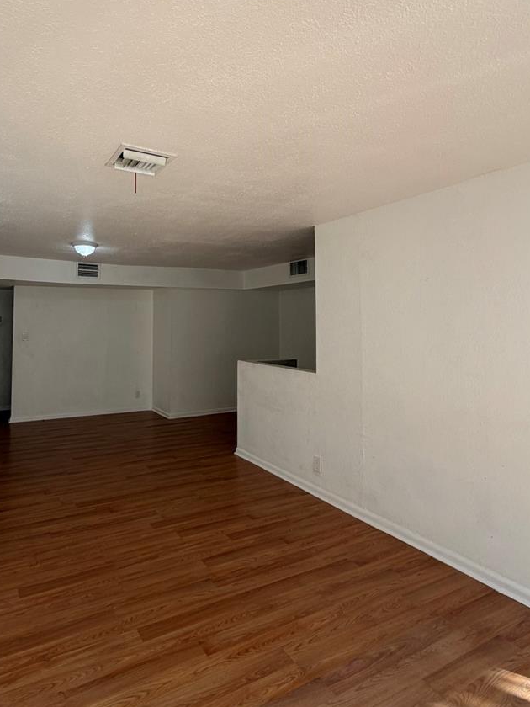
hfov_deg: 64.4
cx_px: 179
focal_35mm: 20
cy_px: 307
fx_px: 408
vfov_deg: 81.3
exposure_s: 1/121
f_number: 2.2
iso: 64
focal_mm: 2.22
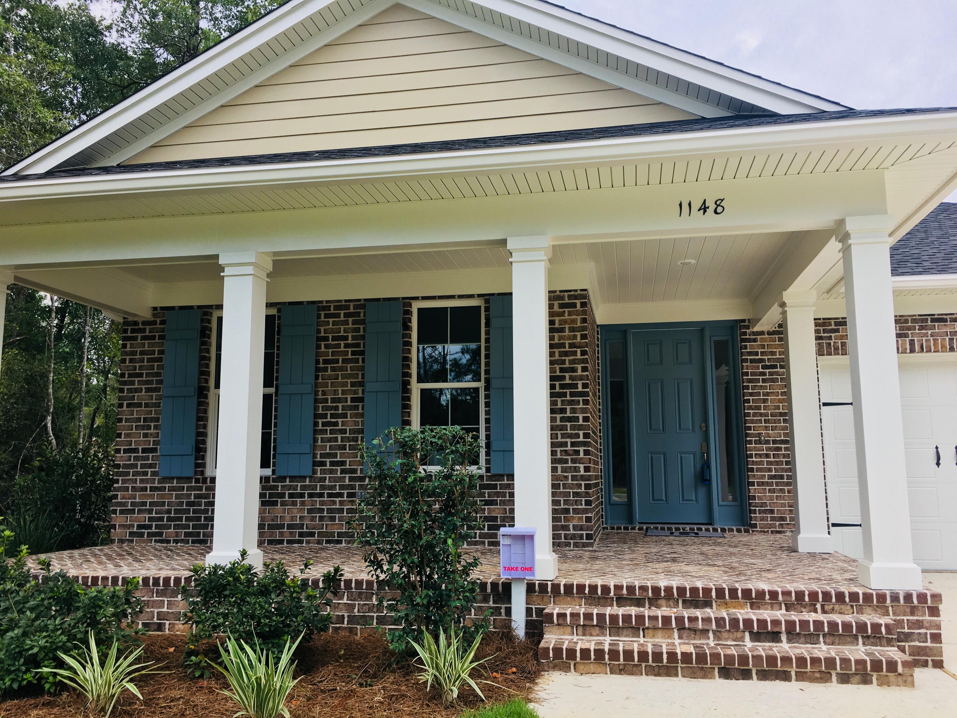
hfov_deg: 61.7
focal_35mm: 29
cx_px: 478
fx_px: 802
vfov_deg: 48.2
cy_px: 359
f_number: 2.2
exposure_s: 1/490
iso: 25
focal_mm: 4.15
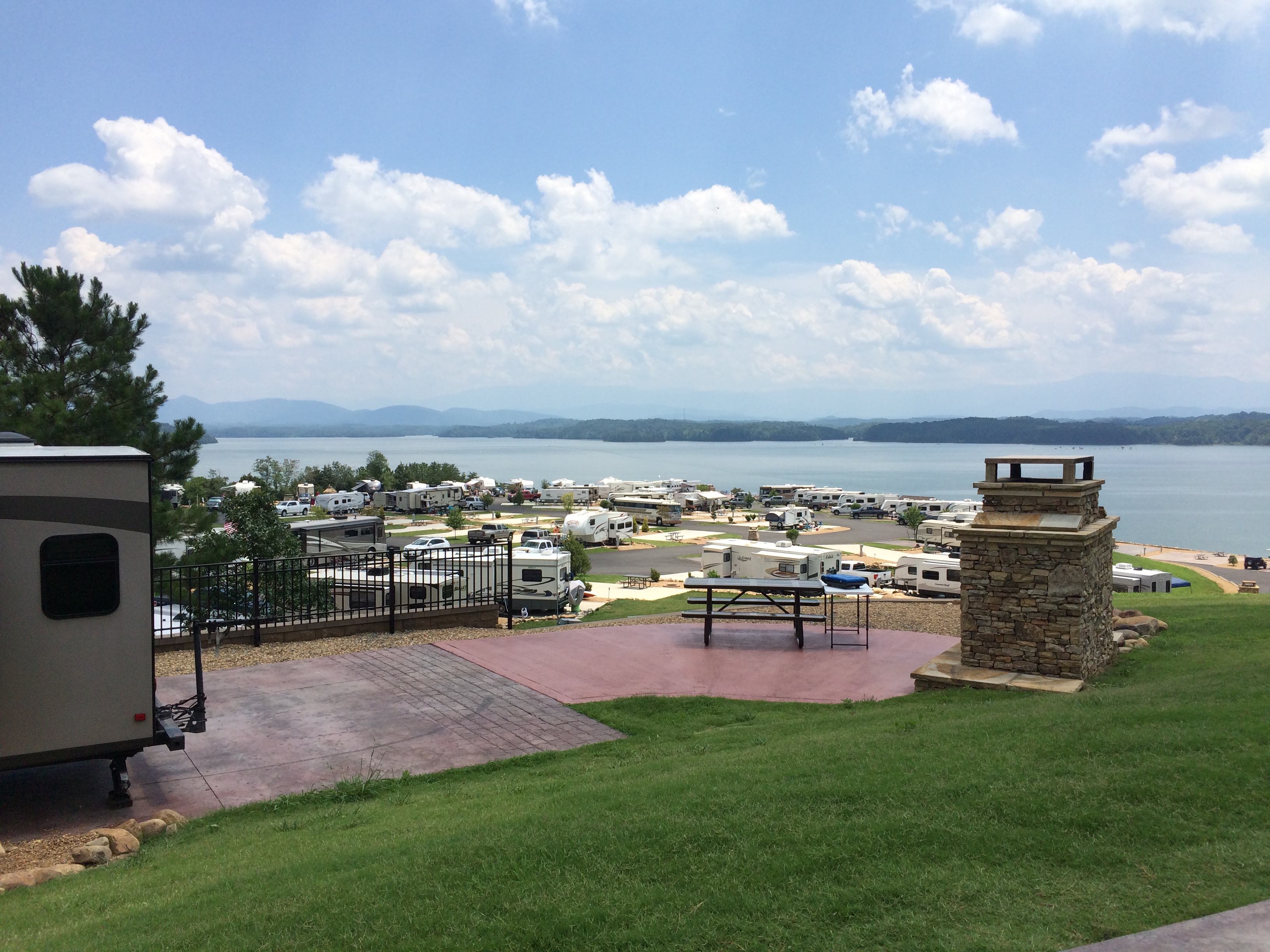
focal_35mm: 29
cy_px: 476
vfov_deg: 48.2
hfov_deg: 61.7
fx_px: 1064
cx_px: 635
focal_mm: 4.15
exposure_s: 1/3165
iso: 32
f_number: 2.2
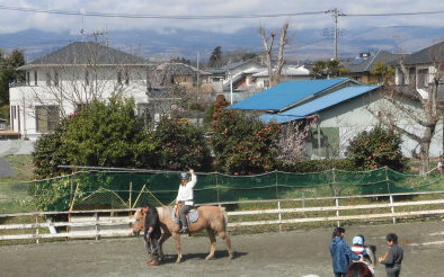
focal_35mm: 74
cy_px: 172
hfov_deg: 27.8
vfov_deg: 17.6
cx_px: 205
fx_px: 895
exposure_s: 1/200
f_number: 9.7
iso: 100
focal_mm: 7.72
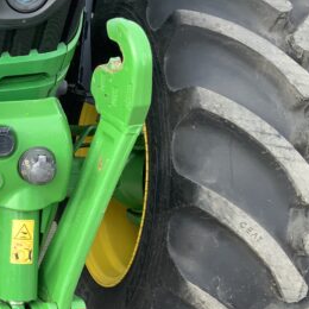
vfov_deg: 27.2
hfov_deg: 24.6
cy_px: 189
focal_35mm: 63
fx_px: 636
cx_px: -67
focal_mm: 3
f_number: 1.8
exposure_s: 1/153
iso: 16
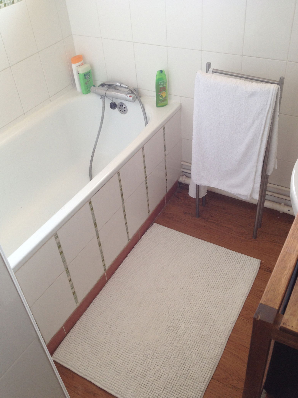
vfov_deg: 51.4
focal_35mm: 36
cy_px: 200
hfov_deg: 39.6
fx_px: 413
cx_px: 146
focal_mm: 4.28
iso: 50
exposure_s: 1/40
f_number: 2.4
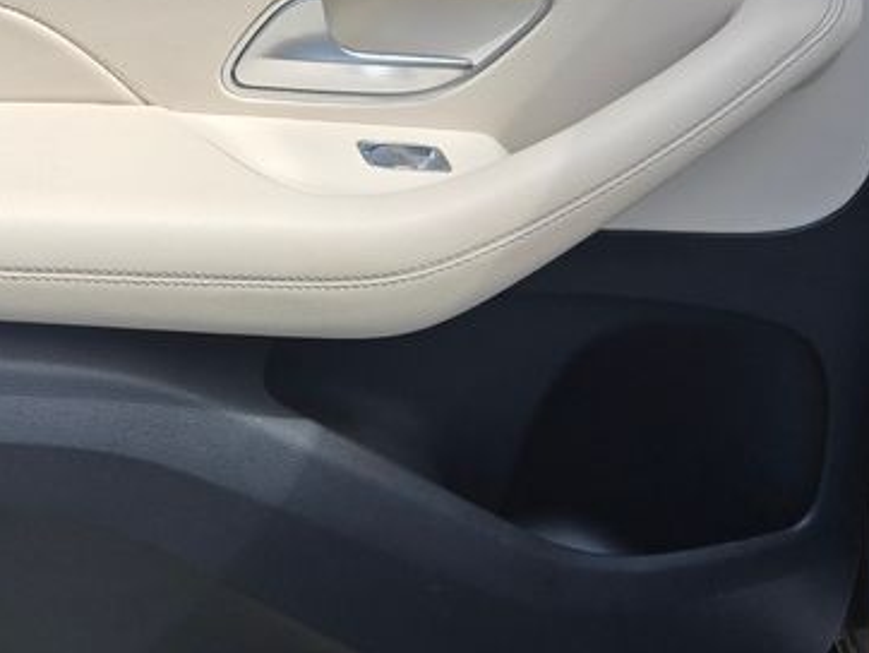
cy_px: 79
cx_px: 130
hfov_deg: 28.9
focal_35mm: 65
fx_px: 1633
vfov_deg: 22.1
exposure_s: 1/1695
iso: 80
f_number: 1.8
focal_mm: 5.4
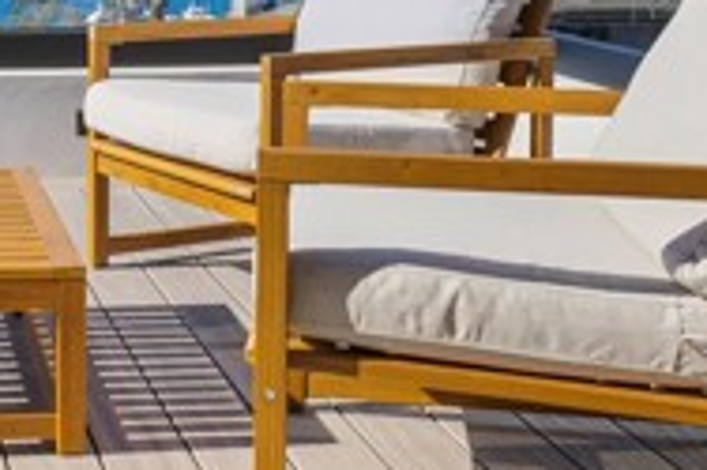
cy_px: -58
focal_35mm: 75
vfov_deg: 17.5
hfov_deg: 25.8
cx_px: 19
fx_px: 1472
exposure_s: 1/320
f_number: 9
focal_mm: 22
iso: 100
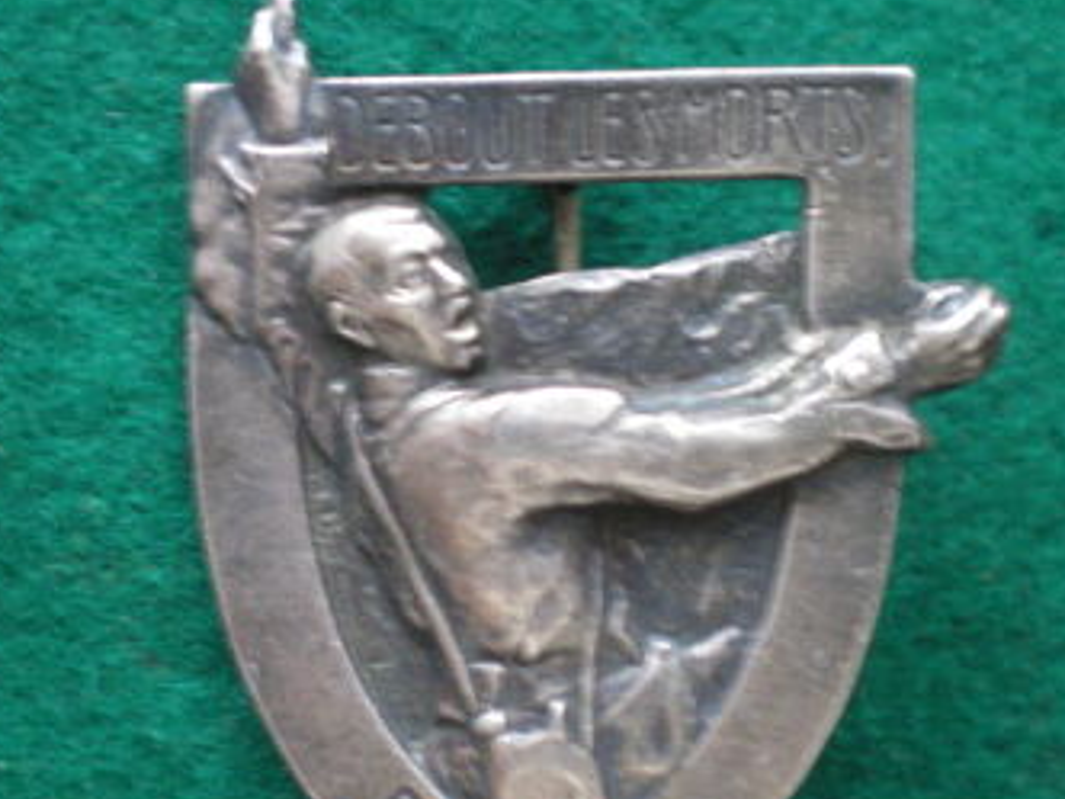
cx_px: 414
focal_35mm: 55
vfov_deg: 26.4
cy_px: 526
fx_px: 1692
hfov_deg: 34.8
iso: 400
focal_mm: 6.3
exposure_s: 1/13
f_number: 3.1
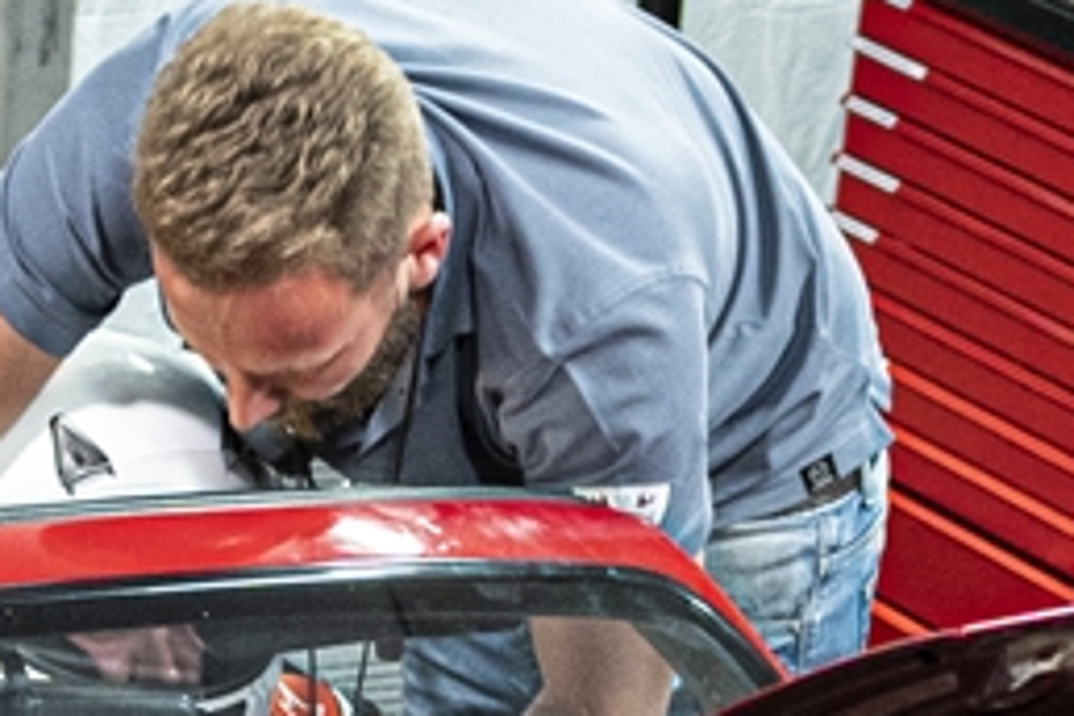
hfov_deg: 9.2
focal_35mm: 223
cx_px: 1053
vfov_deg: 5.9
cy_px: 1721
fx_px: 6652
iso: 1250
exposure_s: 1/60
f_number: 2.5
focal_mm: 24
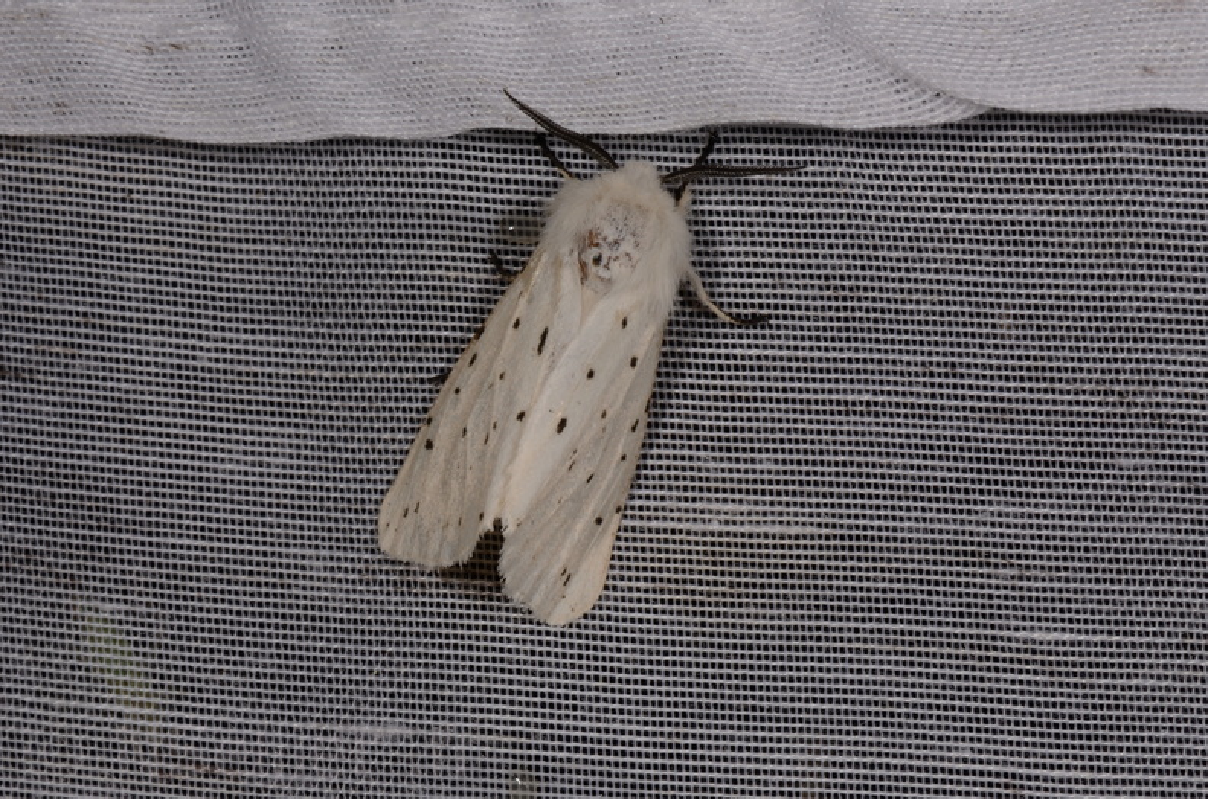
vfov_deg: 10.7
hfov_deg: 16.1
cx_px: 604
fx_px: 4268
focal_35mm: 128
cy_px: 400
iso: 100
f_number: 32
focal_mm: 85
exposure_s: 1/60
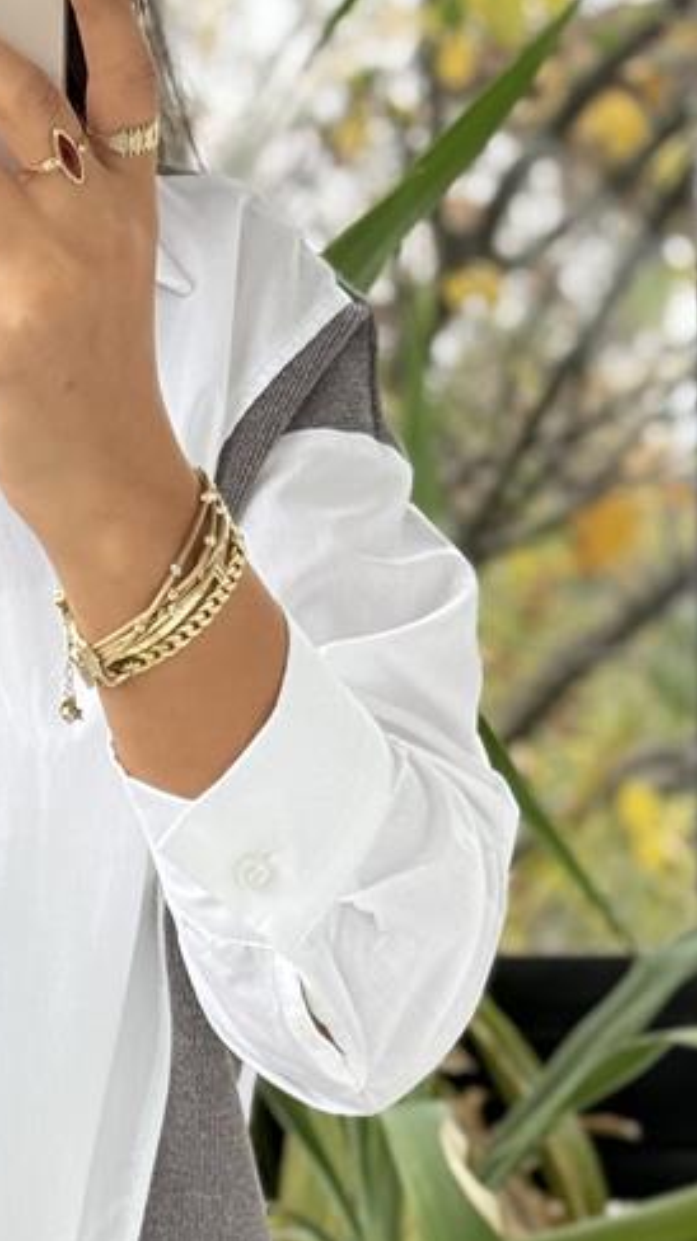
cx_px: -104
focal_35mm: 143
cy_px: 835
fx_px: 4705
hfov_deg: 8.4
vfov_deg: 15.0
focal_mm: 6.76
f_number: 1.78
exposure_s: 1/244
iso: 80
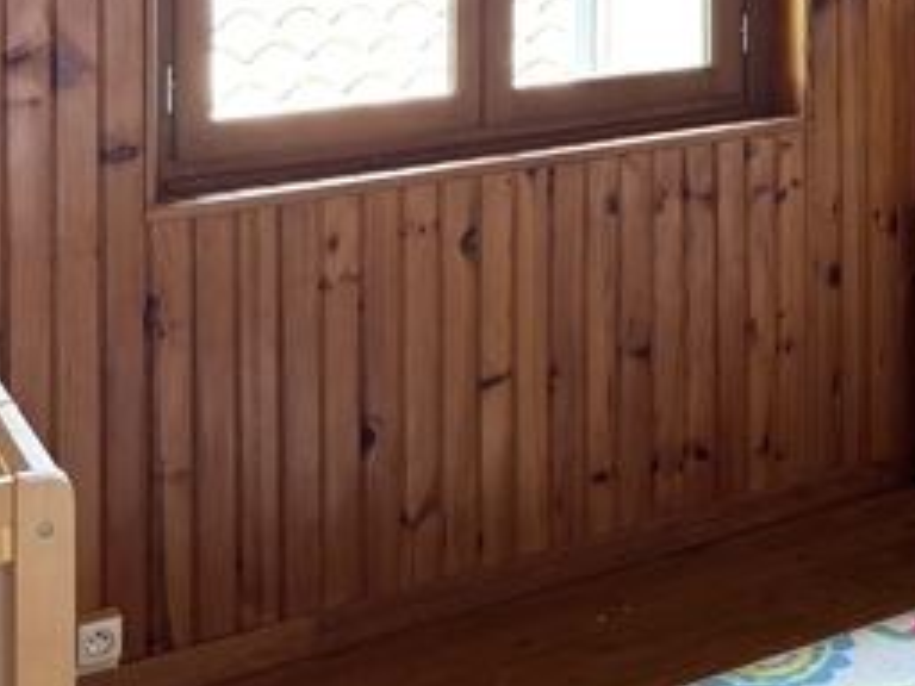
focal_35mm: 75
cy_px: -211
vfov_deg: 18.3
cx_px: 969
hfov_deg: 24.5
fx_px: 1982
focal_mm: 6.76
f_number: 1.78
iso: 200
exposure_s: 1/115
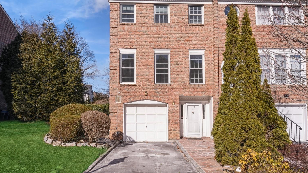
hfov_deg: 79.5
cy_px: 82
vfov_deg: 50.2
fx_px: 185
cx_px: 153
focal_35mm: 23
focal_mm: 20.6
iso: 100
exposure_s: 1/250
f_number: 11
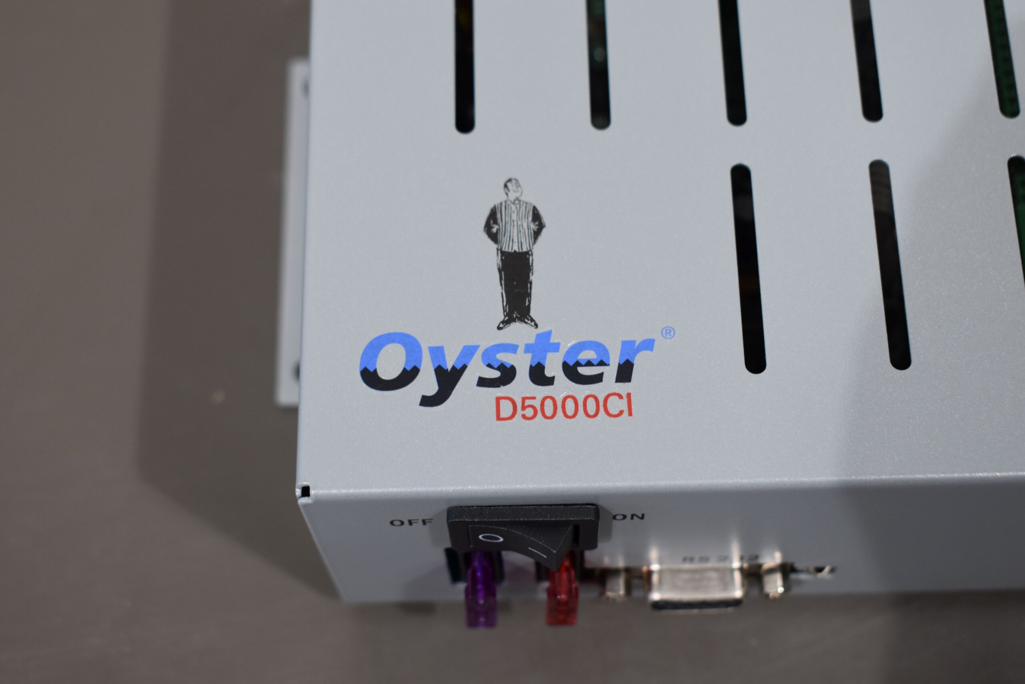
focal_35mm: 60
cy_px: 342
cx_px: 512
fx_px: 1708
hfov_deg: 33.4
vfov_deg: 22.6
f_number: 6.3
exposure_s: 1/60
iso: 400
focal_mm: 40
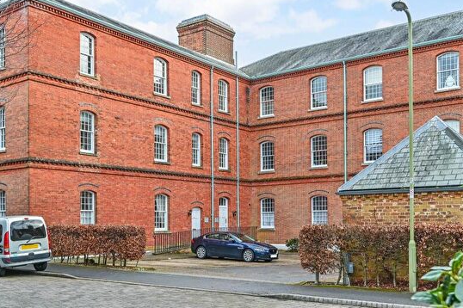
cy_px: 151
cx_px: 229
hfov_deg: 49.6
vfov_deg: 34.2
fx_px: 501
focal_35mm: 39
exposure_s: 1/200
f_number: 9
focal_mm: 30
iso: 400
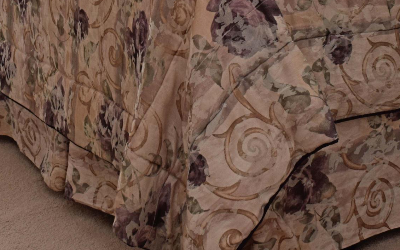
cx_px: 205
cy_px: -98
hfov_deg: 28.2
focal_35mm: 73
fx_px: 796
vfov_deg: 16.6
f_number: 18
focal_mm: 18
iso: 200
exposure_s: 1/2.5
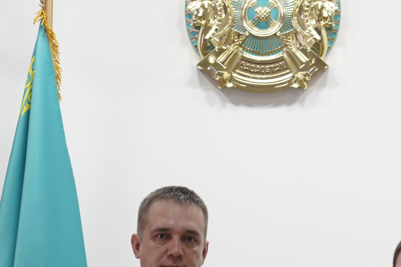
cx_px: 304
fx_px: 2796
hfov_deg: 8.2
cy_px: 309
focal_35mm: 251
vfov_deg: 5.5
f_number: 4
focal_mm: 101
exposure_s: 1/160
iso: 1250
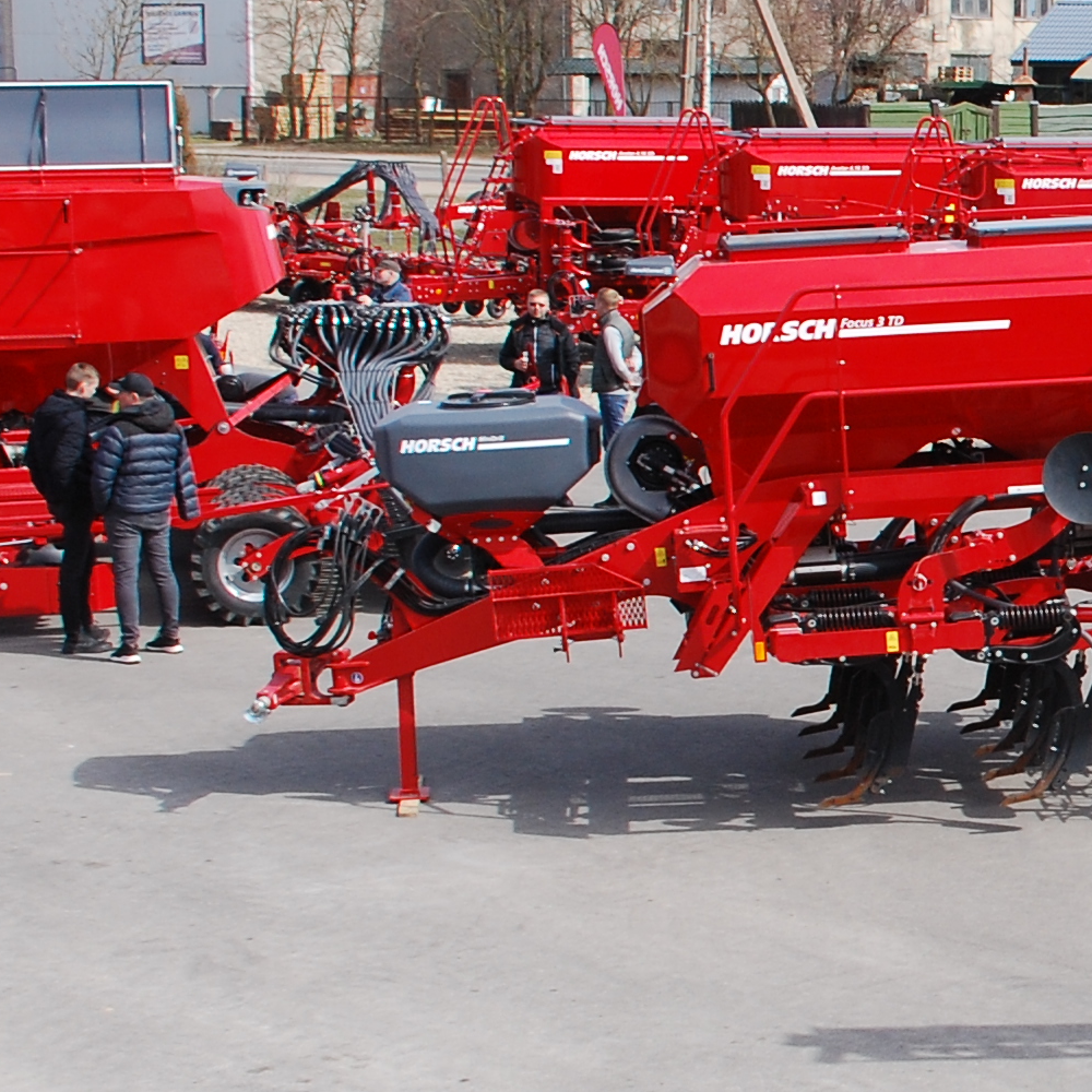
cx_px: 1539
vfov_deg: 19.5
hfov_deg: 17.8
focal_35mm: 89
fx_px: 3176
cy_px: 626
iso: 200
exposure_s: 1/200
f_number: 10
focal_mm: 18
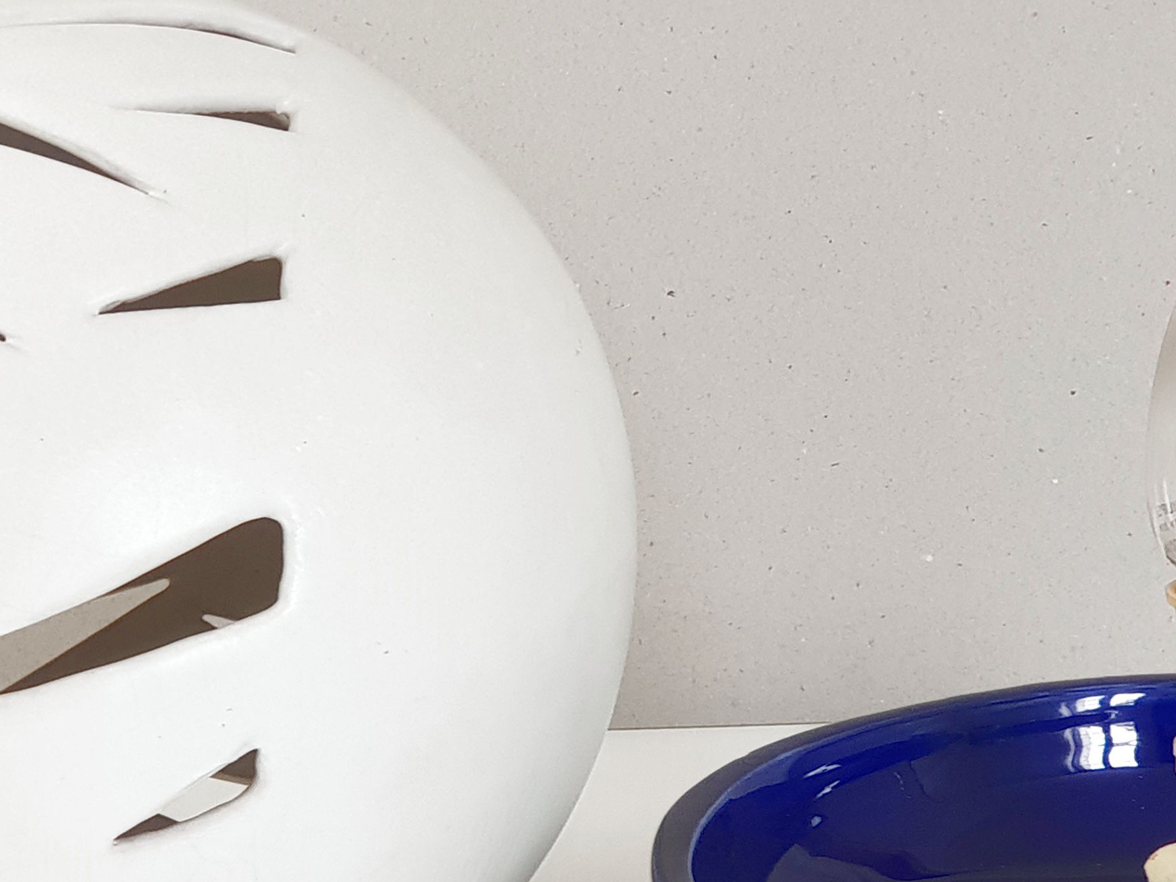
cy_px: 628
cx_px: 647
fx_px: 3975
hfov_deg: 16.8
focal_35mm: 117
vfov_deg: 12.6
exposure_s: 1/33
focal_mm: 6
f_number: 2.4
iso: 50
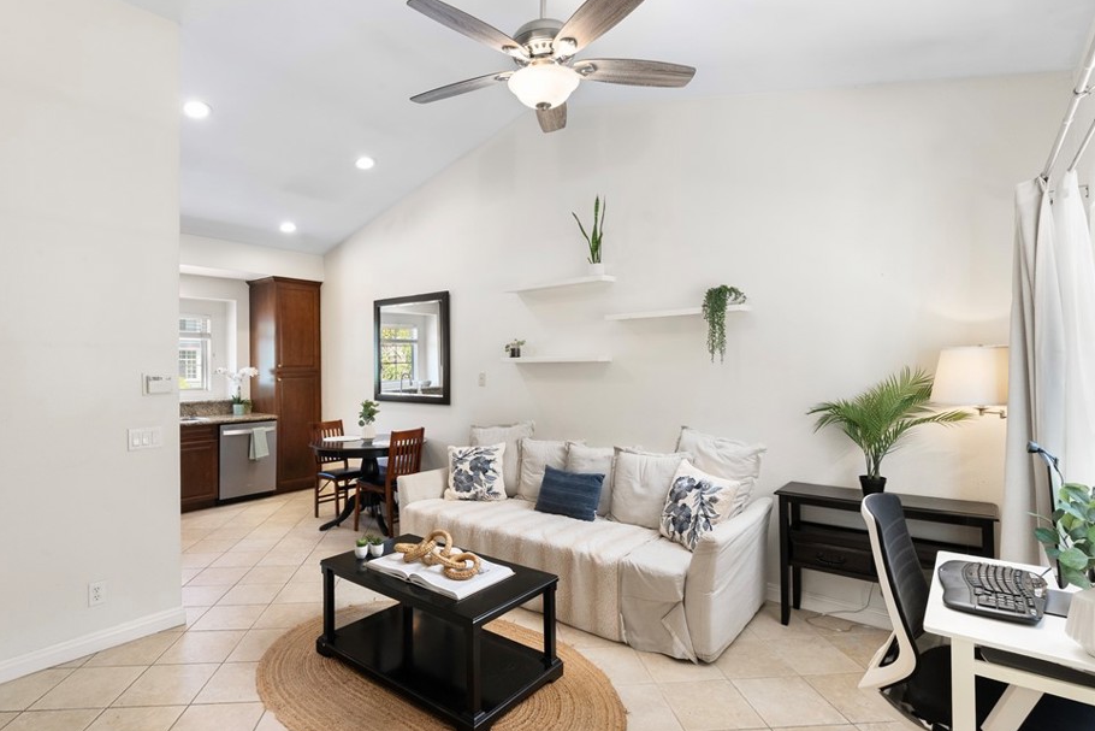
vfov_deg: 67.4
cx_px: 498
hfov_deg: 89.8
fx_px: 548
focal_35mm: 18
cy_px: 367
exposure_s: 1/20
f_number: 9
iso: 2000
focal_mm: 16
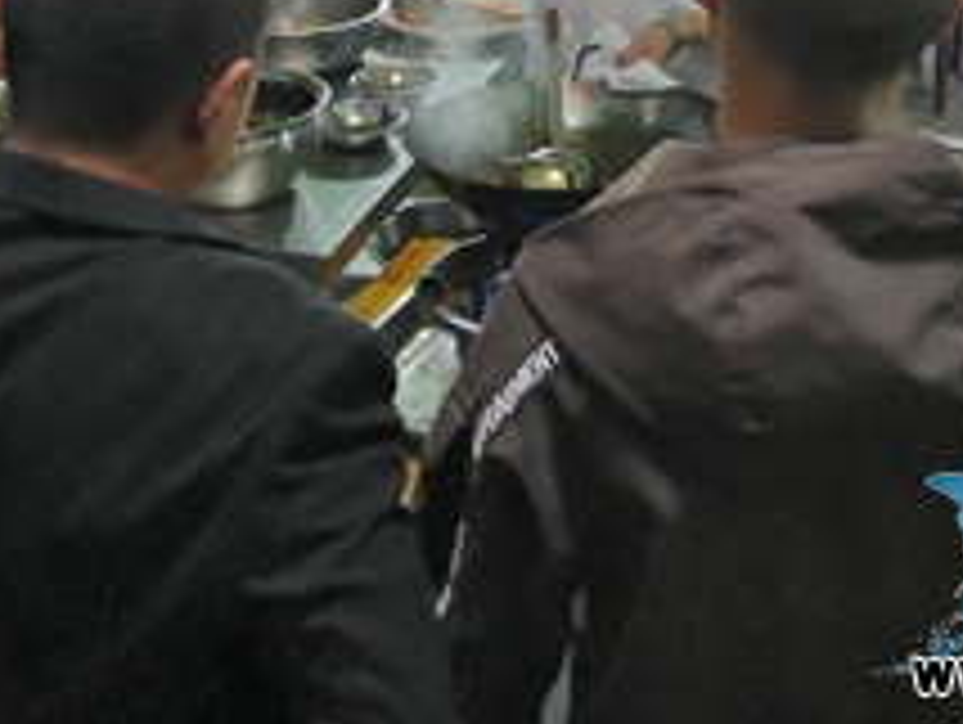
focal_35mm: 63
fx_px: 1755
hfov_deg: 30.6
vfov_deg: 22.0
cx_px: 567
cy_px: -83
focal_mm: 3.81
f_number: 2.2
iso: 640
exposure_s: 1/50
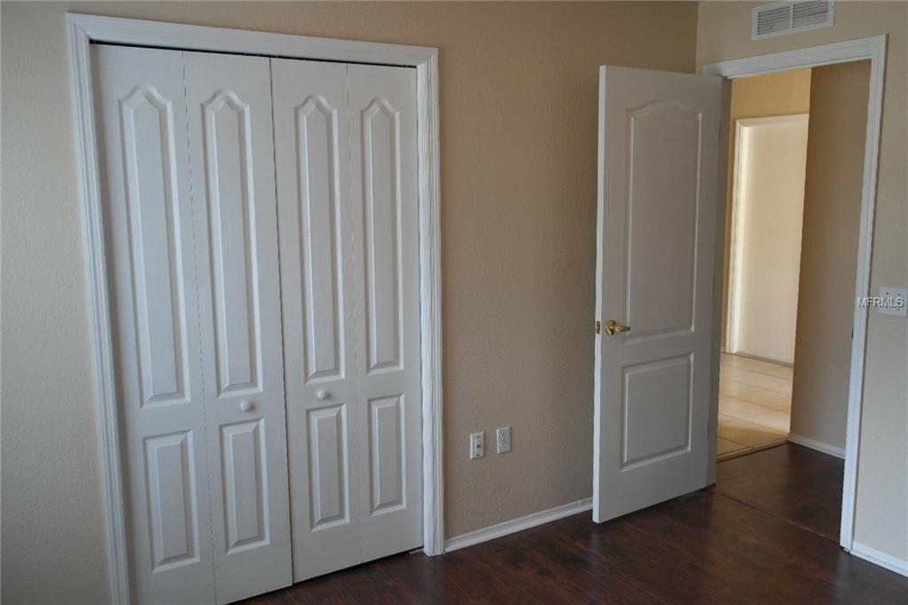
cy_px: 302
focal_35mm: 30
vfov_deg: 43.6
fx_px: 756
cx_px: 454
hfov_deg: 61.9
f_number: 3.5
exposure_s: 1/80
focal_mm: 20
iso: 400
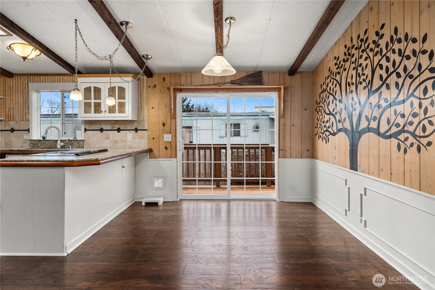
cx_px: 218
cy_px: 145
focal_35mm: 21
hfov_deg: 81.2
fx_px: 254
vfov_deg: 59.6
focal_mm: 21
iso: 100
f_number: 7.1
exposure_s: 1/60
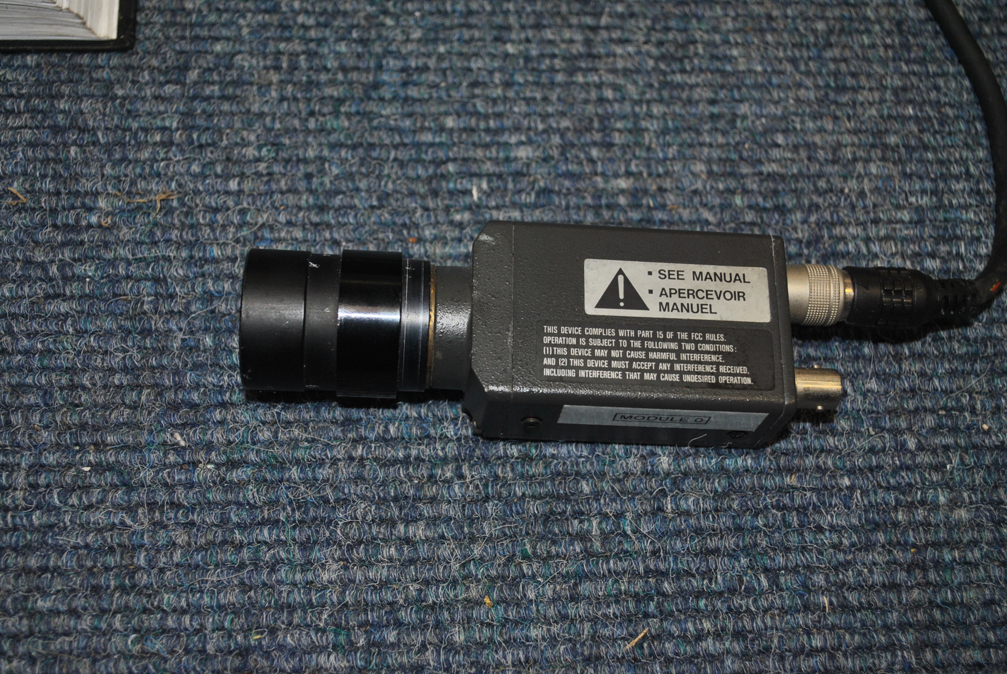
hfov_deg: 41.1
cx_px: 504
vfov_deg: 28.2
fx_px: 1344
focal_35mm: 48
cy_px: 337
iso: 200
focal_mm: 32
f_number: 4.8
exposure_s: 1/60
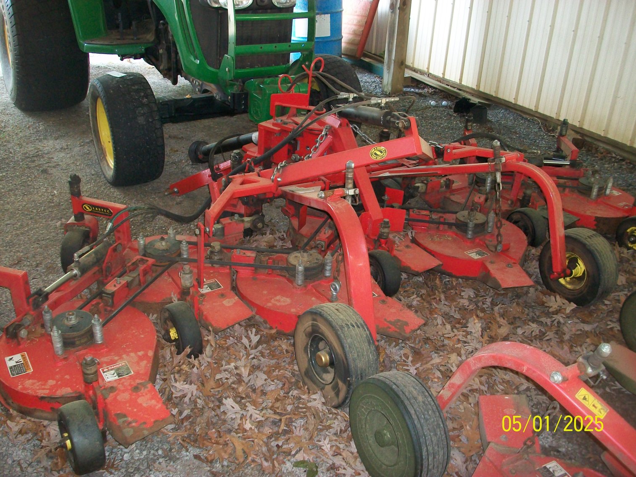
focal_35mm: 34
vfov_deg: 41.8
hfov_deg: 54.0
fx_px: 625
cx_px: 318
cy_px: 238
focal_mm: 5.7
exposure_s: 1/60
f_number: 2.8
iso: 160
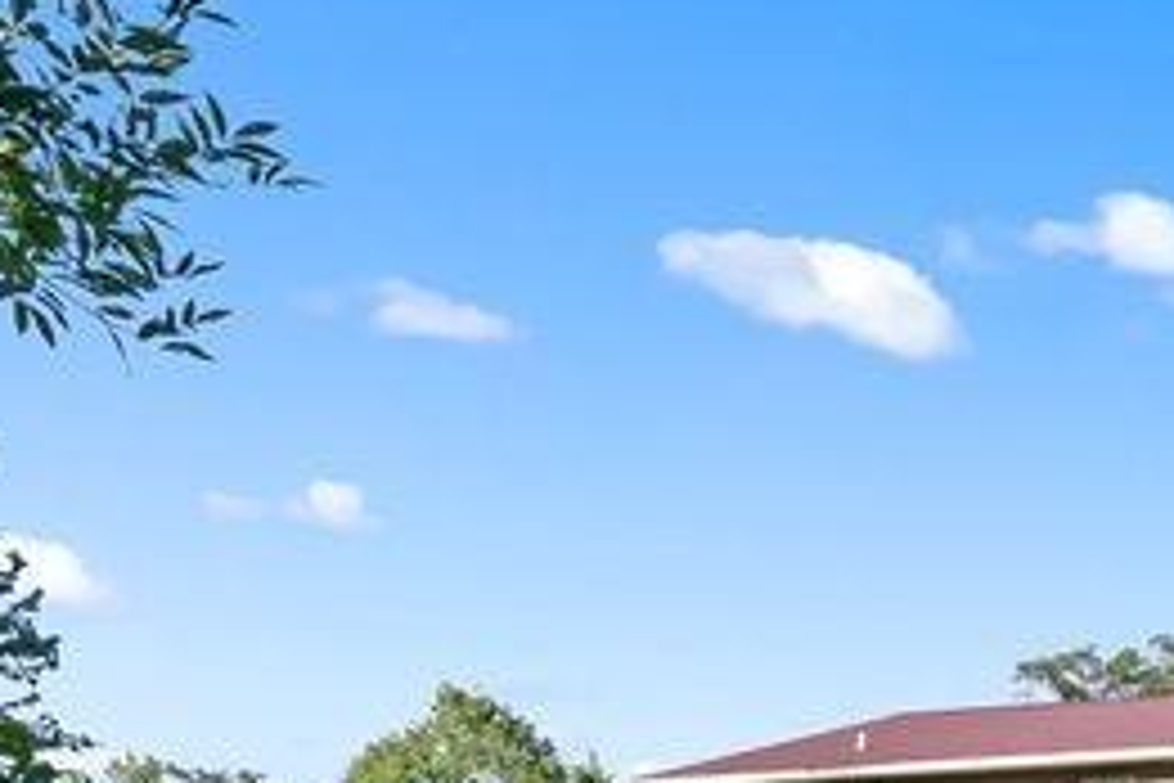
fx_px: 1793
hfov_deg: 26.2
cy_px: 1159
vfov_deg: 21.0
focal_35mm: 55
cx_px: 1772
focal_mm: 14
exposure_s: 1/320
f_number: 16
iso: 2000
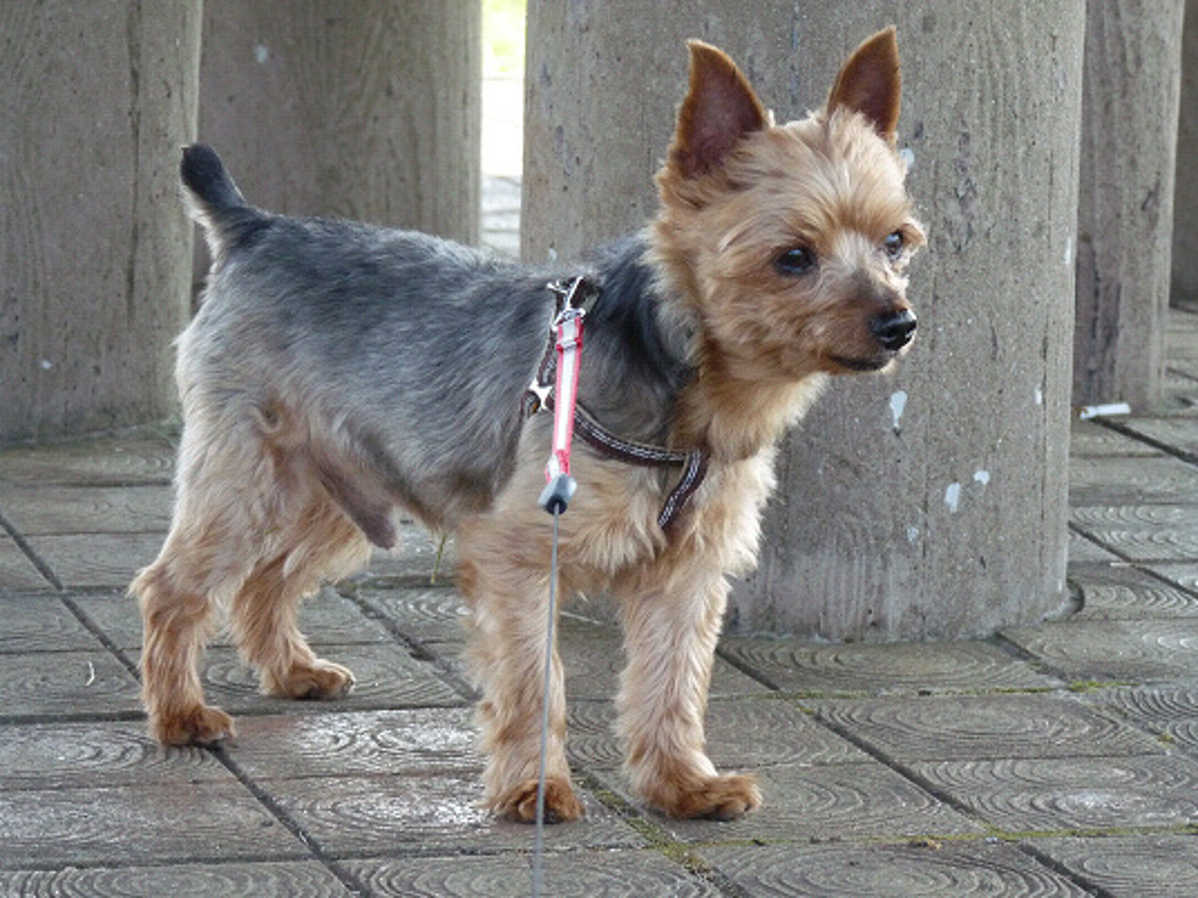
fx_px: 5191
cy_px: 417
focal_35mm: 150
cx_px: 611
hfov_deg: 13.2
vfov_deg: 9.9
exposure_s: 1/320
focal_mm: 24.5
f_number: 4
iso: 320
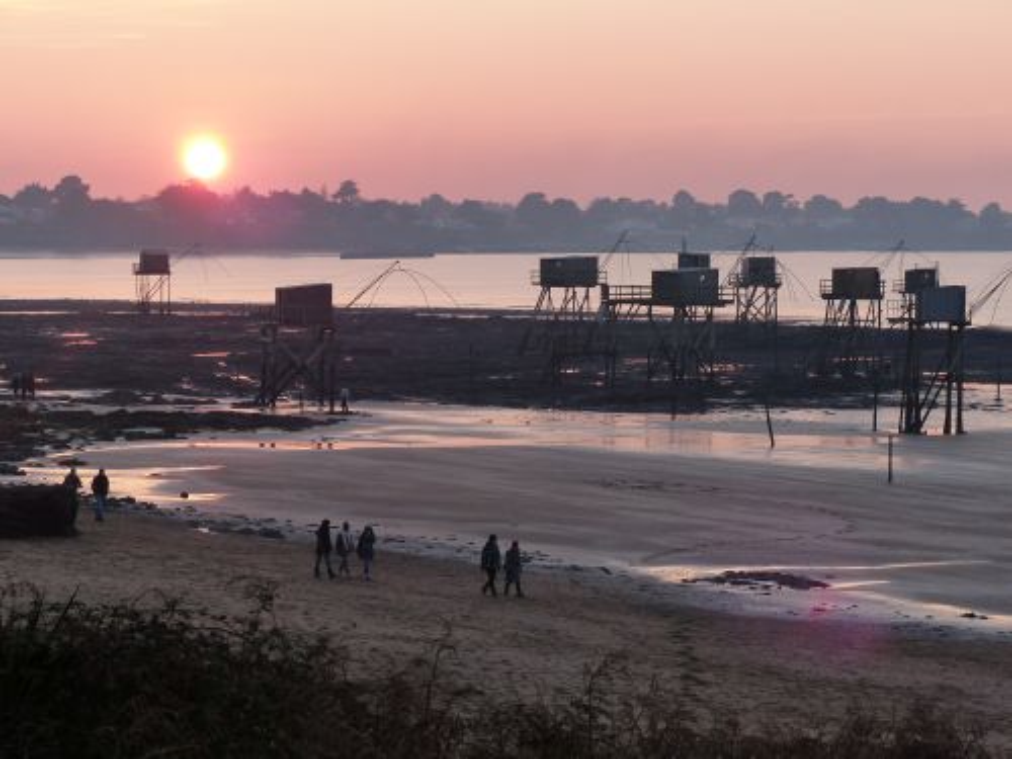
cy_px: 380
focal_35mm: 112
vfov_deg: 13.2
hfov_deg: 17.6
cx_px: 506
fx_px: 3274
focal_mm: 20.1
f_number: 4
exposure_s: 1/200
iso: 160
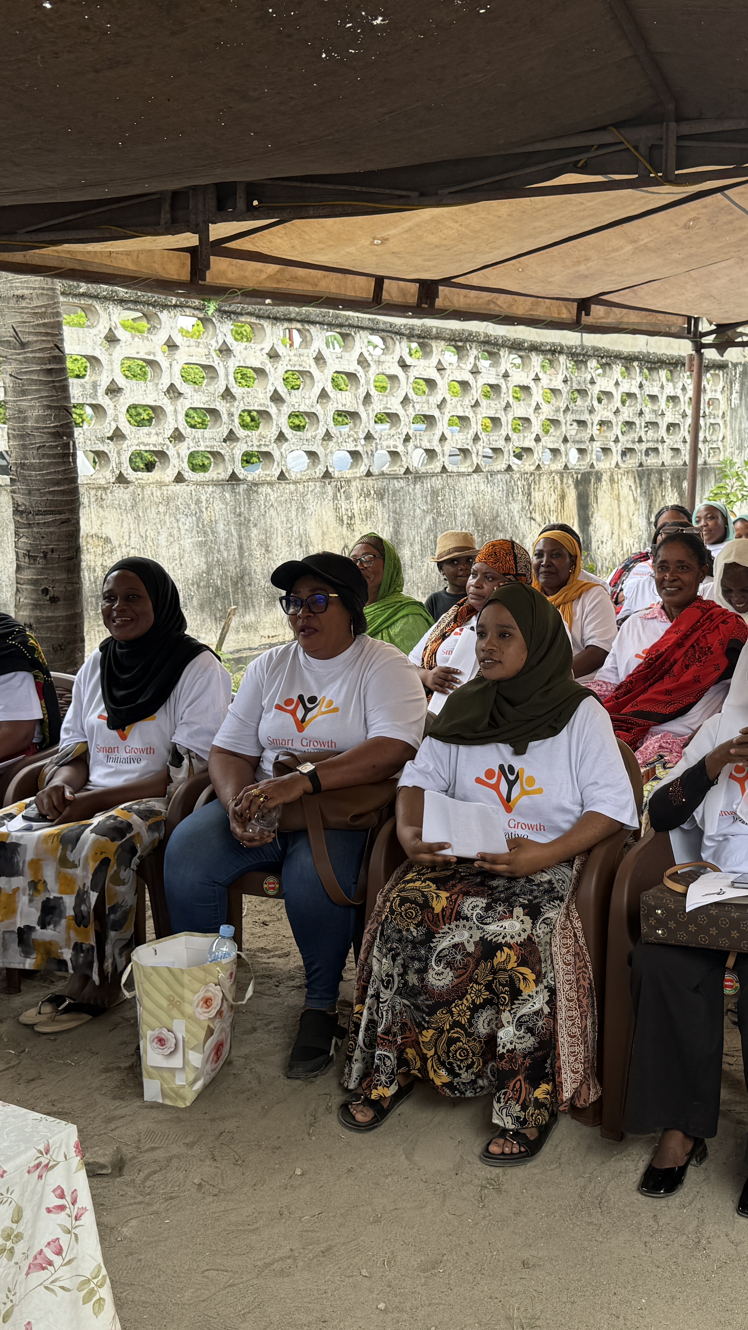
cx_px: 521
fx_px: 1481
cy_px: 668
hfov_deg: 28.1
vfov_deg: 48.4
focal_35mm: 42
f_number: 1.78
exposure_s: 1/161
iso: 64
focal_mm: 6.76
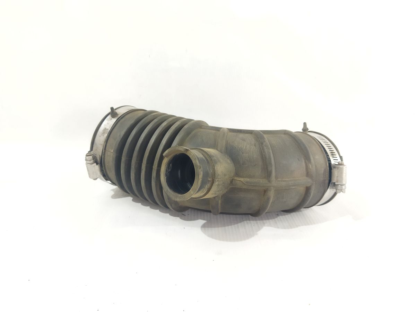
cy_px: 156
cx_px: 208
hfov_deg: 65.3
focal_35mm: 27
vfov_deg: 51.4
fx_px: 324
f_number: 1.79
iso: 394
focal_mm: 4.71
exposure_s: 1/50
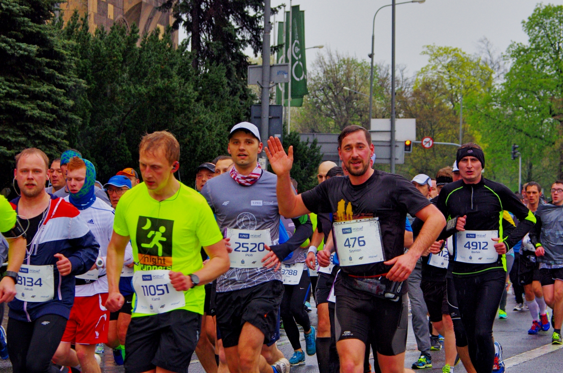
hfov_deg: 17.1
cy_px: 186
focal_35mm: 120
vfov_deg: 11.4
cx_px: 282
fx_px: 1873
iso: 1600
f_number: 8
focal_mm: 80
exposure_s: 1/320
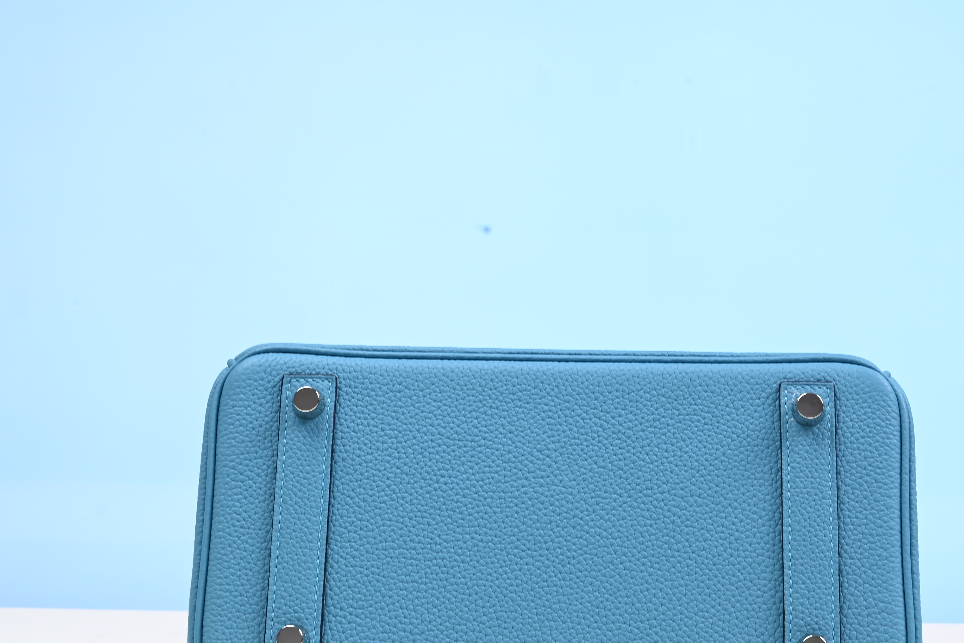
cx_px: 580
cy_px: 326
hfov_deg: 30.9
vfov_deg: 20.9
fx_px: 1741
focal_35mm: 65
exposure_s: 1/2
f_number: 16
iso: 100
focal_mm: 40
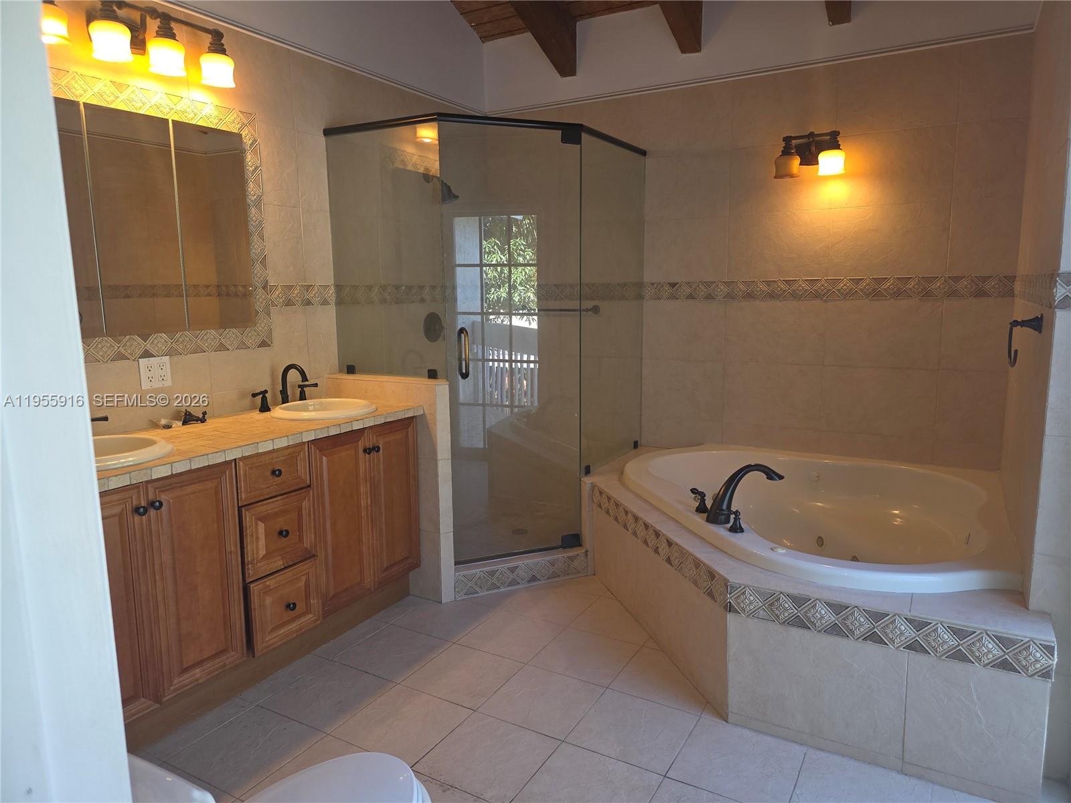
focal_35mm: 23
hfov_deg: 73.9
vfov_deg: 58.9
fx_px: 712
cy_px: 402
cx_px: 536
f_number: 1.7
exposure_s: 1/60
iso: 50
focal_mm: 6.3
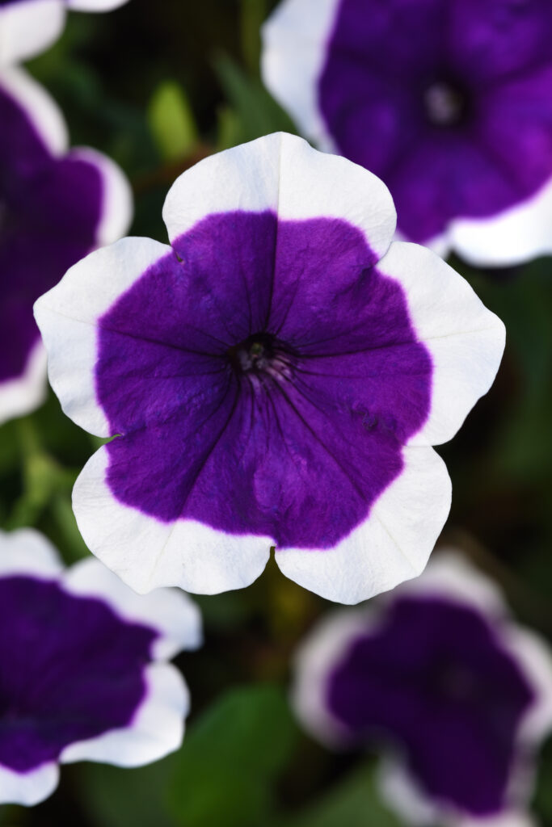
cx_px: 276
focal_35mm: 105
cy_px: 414
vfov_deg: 19.5
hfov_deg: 13.0
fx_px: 2414
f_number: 11
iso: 400
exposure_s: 1/320
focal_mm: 105
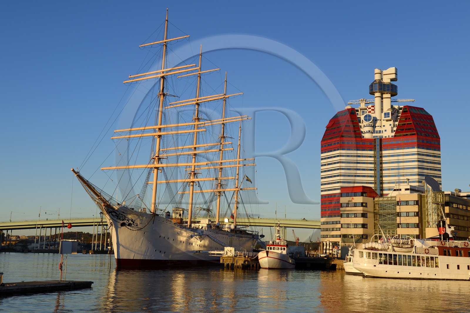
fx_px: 574
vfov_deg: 30.5
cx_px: 235
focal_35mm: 44
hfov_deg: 44.5
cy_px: 156
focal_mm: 44
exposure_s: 1/320
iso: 200
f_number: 8
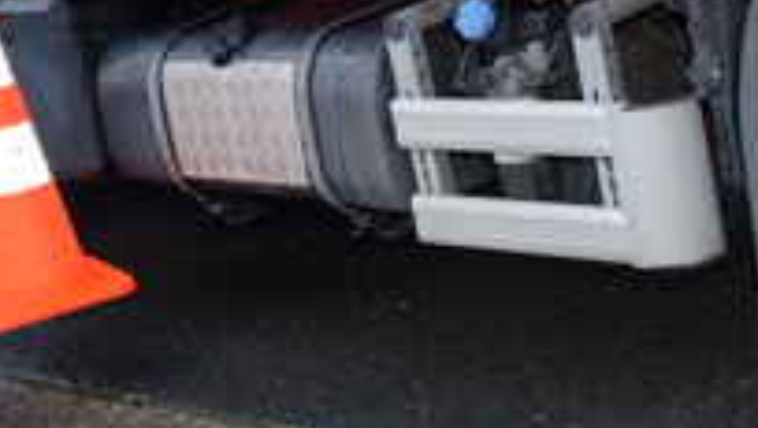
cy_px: 19
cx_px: 145
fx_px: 1810
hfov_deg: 23.3
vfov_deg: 13.3
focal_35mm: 90
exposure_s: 1/80
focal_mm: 35
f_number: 4.5
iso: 200
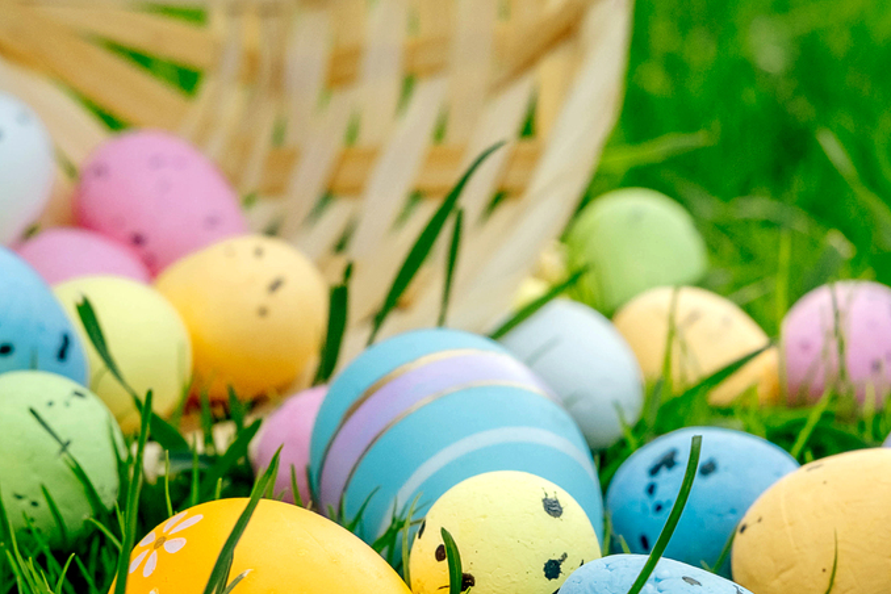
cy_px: 440
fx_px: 2970
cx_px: 611
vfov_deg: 11.4
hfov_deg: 17.0
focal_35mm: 120
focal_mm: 35
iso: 500
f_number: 5.6
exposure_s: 1/125
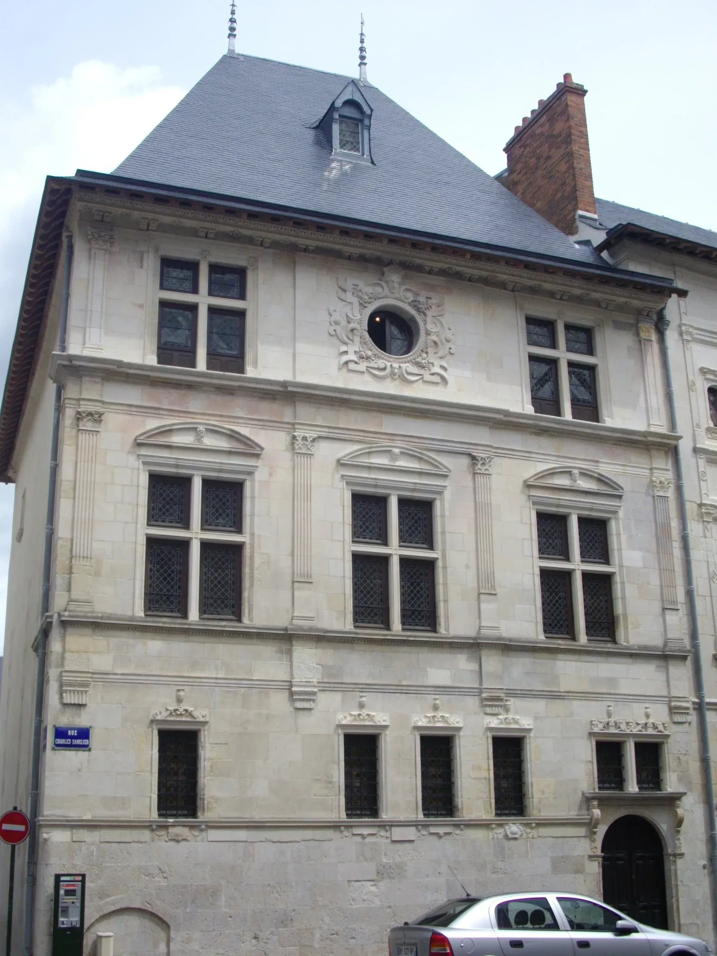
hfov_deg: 31.5
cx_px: 358
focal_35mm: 46
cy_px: 478
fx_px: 1270
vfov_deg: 41.2
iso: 100
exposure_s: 1/320
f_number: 6.3
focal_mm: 7.6
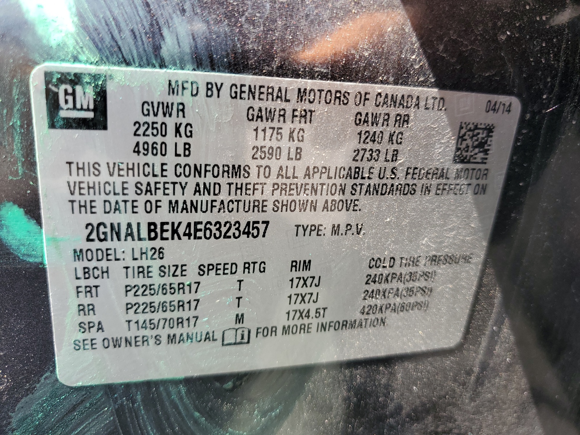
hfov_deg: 67.3
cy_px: 218
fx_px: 436
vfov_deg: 53.1
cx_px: 290
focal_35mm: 26
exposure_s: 1/208
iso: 50
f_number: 1.5
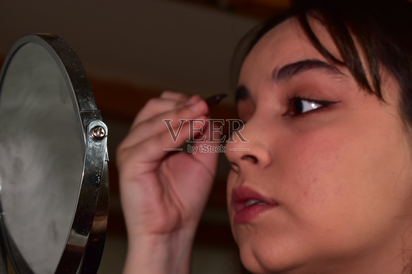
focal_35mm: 82
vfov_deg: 16.6
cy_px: 137
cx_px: 206
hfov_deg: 24.6
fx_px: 944
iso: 400
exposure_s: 1/60
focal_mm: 55
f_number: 6.7
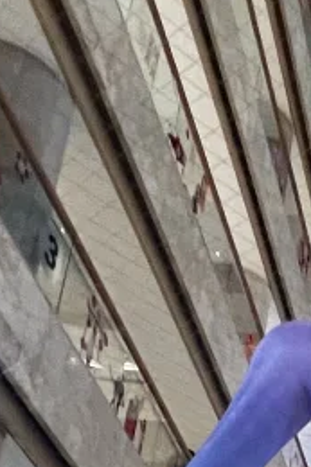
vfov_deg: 22.1
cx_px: 818
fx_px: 973
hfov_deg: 12.5
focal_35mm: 75
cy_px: 709
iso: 250
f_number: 1.8
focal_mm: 1.57
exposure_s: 1/74
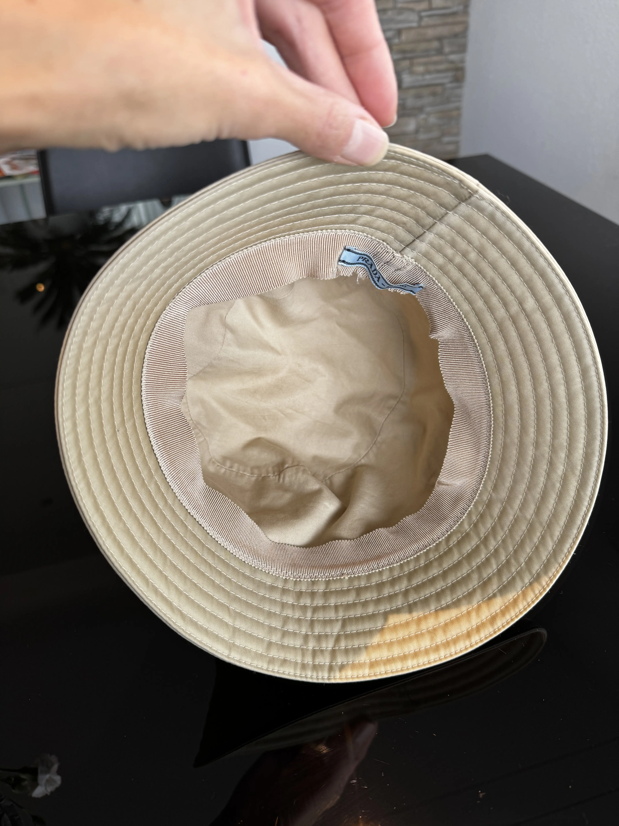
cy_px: 413
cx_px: 310
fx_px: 572
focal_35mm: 24
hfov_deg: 56.8
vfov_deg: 71.6
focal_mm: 6.76
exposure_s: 1/100
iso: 100
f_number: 1.78
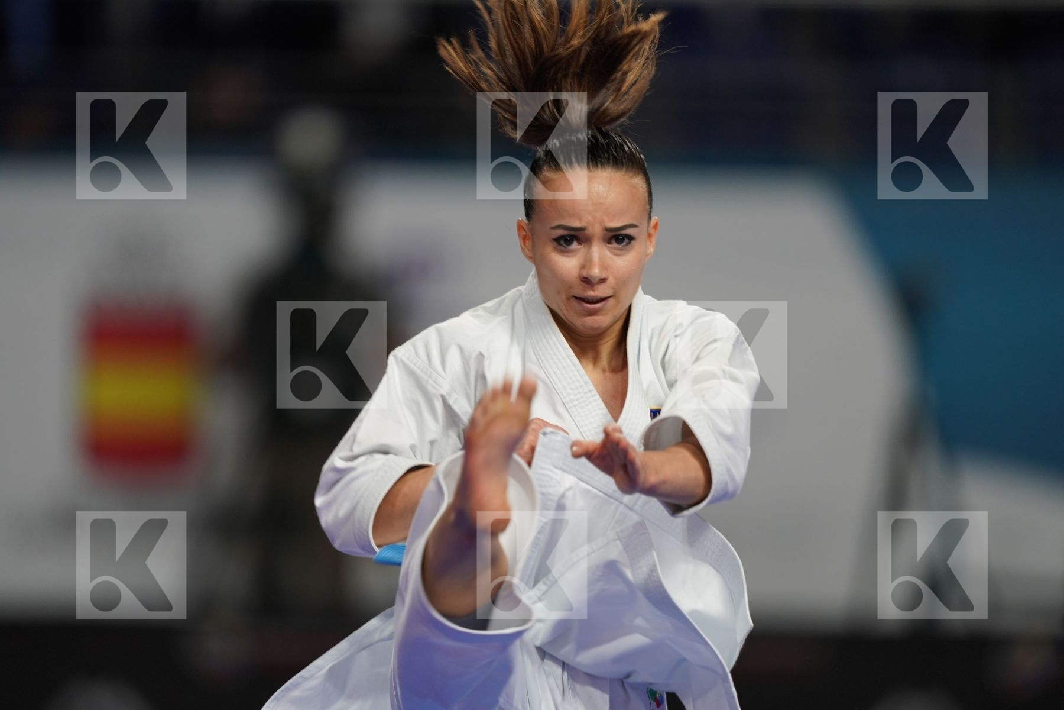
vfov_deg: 3.4
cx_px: 532
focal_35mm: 400
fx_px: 11821
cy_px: 355
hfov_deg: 5.2
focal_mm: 400
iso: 800
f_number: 2.8
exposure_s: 1/500
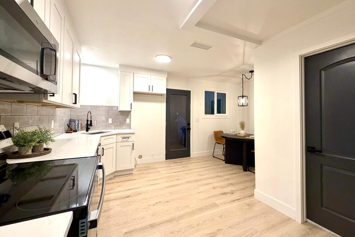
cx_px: 175
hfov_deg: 100.4
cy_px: 113
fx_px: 148
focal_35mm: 15
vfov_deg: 77.3
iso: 320
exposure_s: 1/120
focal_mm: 2.22
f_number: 2.2
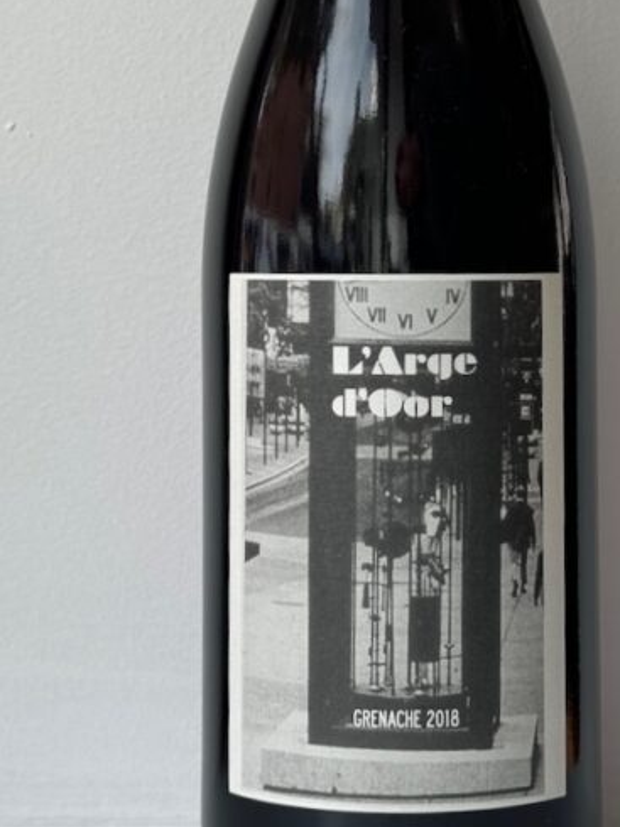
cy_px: 159
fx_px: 2342
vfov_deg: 19.8
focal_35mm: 98
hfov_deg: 15.1
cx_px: 390
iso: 64
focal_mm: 6.86
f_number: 1.78
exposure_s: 1/333
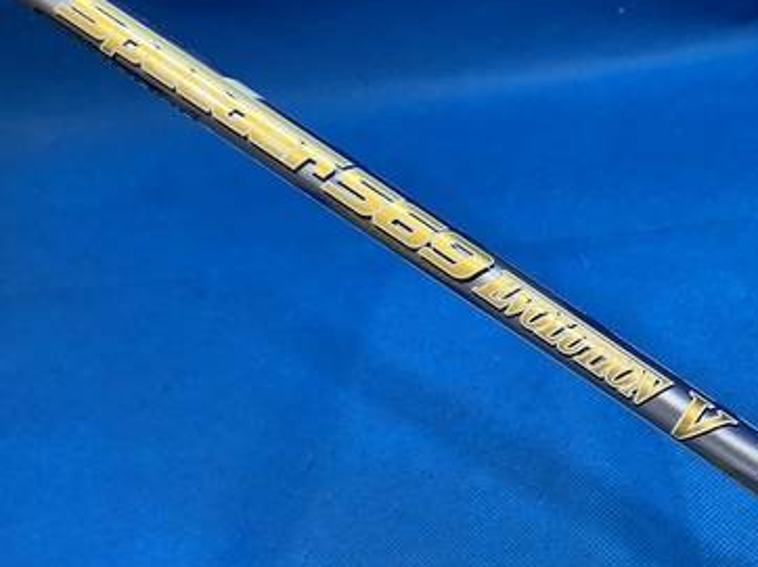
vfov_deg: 31.4
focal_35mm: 46
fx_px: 1007
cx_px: 570
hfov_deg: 40.1
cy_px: 320
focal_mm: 4.25
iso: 80
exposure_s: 1/60
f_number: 1.8
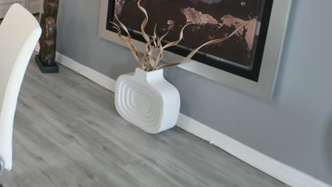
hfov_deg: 38.2
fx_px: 396
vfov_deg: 25.5
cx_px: -29
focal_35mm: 45
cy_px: 12
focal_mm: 10
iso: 400
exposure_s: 1/50
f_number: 4
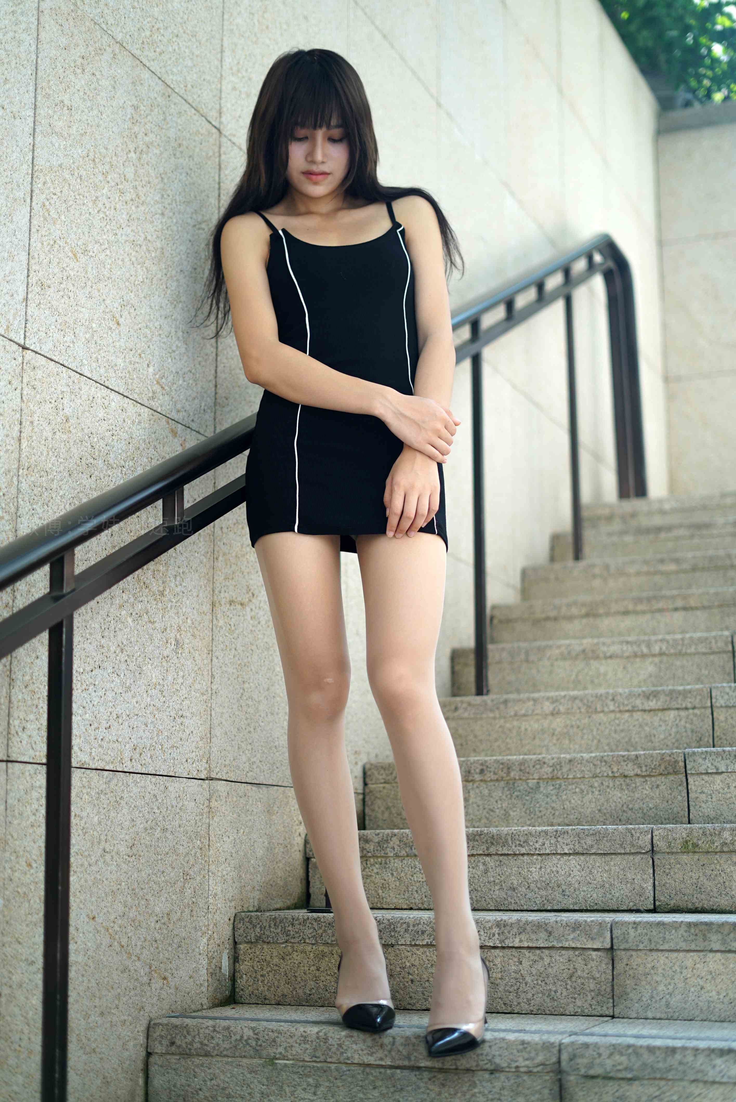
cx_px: 368
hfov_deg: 27.0
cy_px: 551
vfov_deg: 39.6
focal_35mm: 50
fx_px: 1531
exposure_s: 1/640
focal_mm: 50
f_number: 1.8
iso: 200
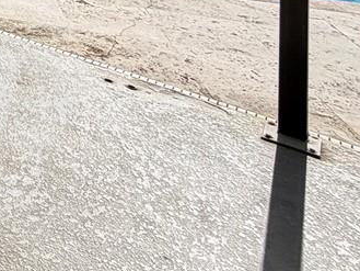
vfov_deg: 15.9
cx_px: -348
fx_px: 707
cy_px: -300
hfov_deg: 18.8
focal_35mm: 68
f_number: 2.2
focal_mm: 2.22
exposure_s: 1/1399
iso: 20
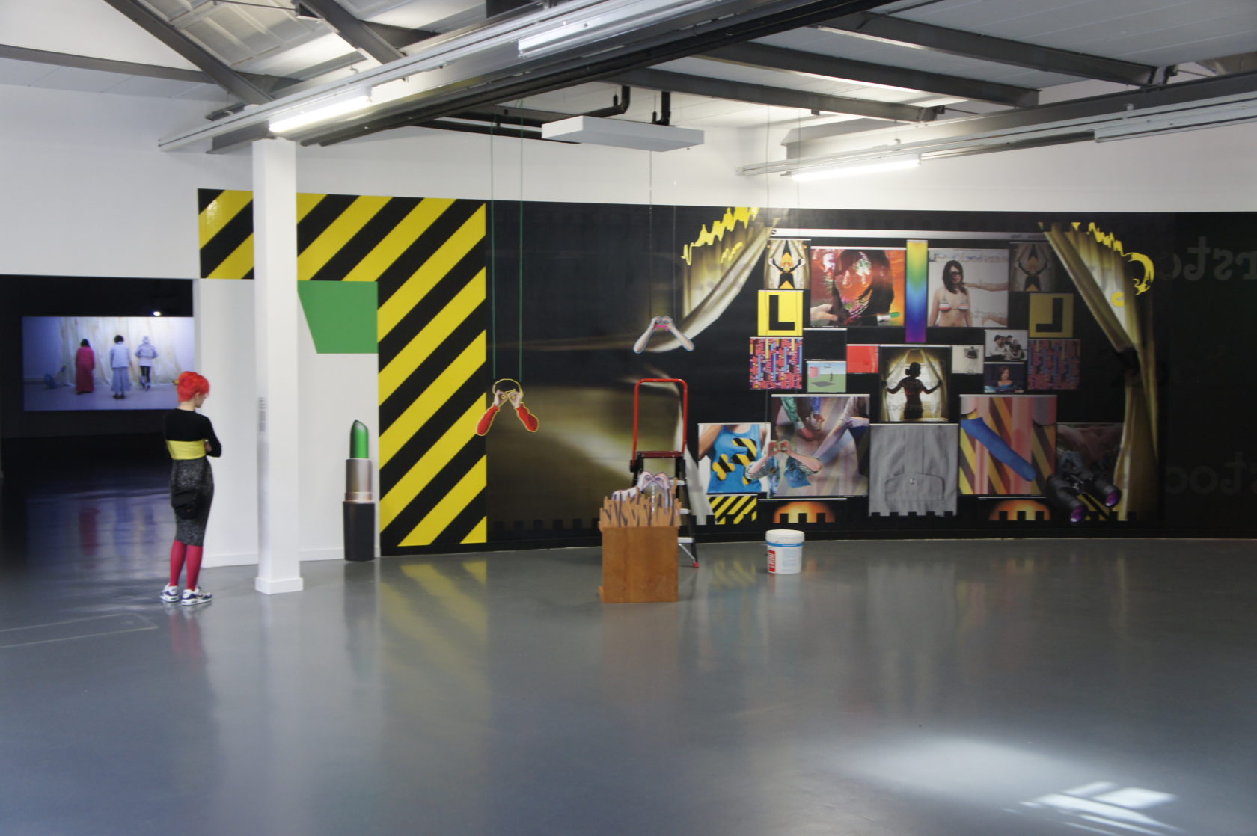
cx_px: 628
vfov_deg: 35.5
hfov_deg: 51.3
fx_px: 1309
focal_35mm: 38
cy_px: 418
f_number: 4
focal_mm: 25
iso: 500
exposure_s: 1/40
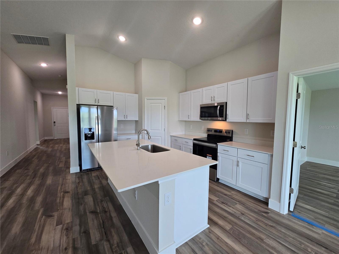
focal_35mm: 13
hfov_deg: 106.2
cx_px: 170
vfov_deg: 89.9
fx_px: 127
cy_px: 127
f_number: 2.2
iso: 80
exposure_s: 1/60
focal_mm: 2.2
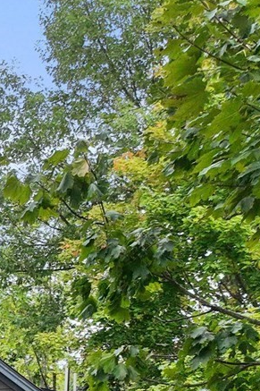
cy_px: 660
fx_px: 1268
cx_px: -306
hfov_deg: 10.5
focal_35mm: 117
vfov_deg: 15.5
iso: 400
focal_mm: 12.29
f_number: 2.8
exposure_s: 1/800
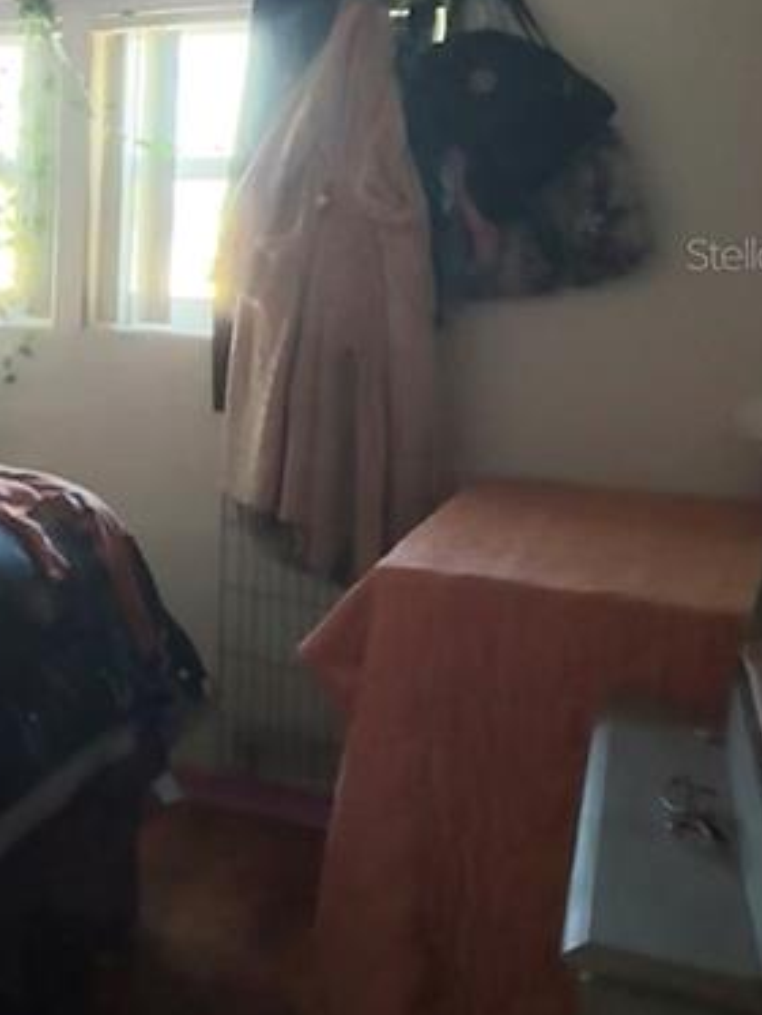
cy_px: 253
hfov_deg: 25.3
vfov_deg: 40.9
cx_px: -346
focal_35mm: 45
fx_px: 1320
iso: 1250
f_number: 2.2
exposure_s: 1/60
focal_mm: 2.22
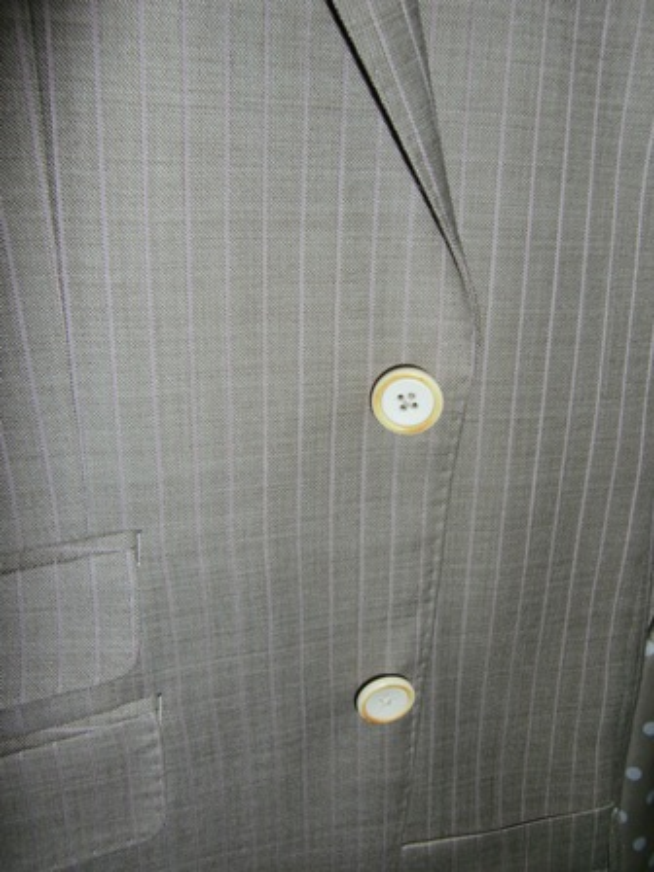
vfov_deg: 63.4
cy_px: 436
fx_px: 705
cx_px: 327
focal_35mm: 28
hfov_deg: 49.7
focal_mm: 4.9
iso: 64
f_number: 7
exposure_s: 1/60
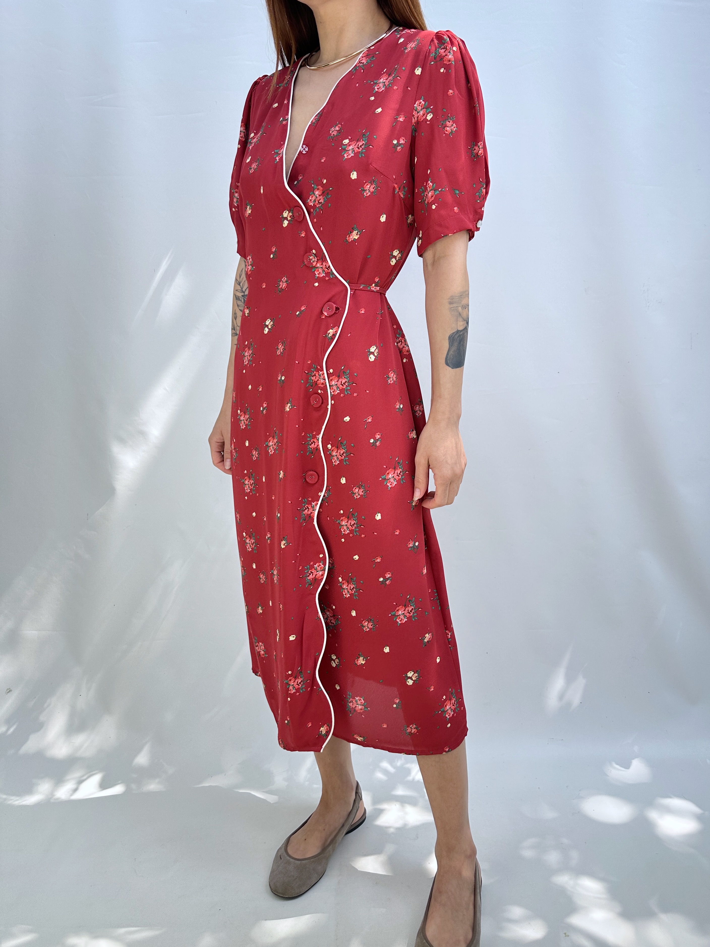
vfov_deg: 71.6
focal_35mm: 24
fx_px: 656
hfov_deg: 56.8
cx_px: 355
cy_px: 474
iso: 80
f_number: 1.78
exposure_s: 1/630
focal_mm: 6.86
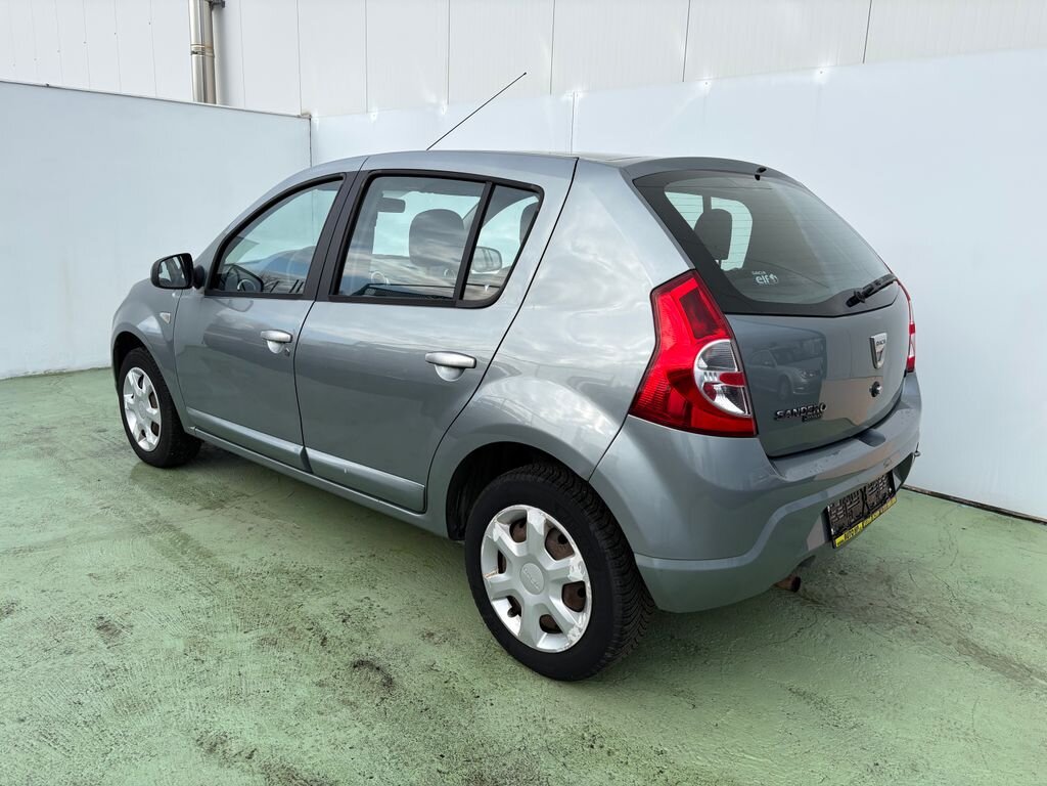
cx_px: 524
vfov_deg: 53.1
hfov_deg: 67.3
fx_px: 786
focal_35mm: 26
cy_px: 393
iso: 50
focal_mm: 5.96
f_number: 1.6
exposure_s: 1/1550
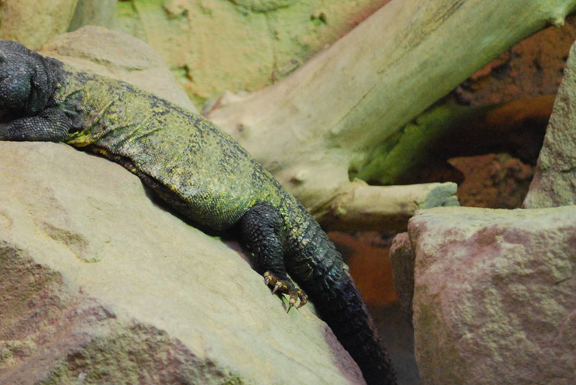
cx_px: 143
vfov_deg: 10.4
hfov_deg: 15.5
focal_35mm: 132
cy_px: 149
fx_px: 2111
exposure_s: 1/80
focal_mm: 55
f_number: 5.6
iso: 1600
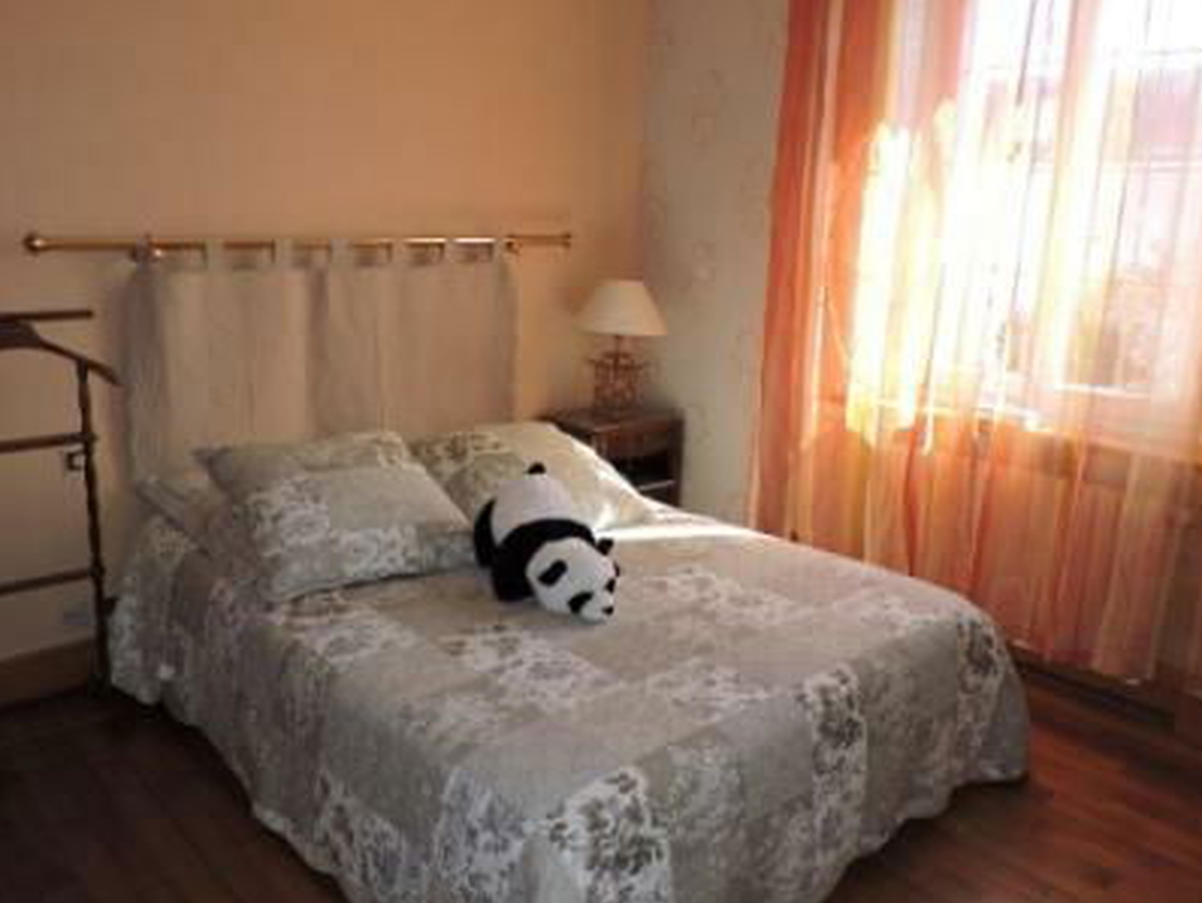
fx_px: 938
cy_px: 408
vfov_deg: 51.3
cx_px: 571
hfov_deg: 65.3
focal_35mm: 27
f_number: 3
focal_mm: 4.3
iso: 100
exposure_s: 1/80
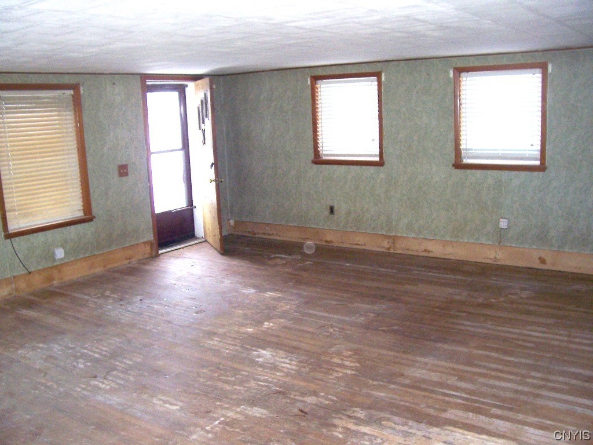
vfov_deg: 41.8
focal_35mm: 34
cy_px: 222
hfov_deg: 54.0
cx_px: 296
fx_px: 582
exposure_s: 1/60
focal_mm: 5.6
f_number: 2.7
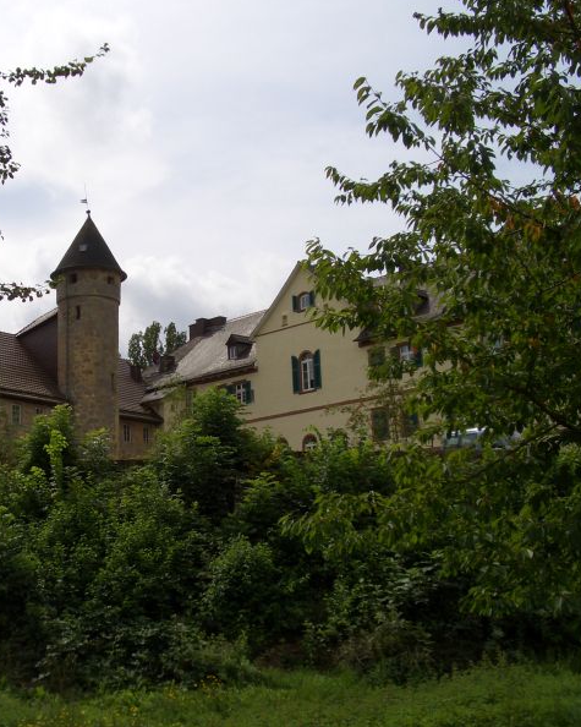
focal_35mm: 46
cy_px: 361
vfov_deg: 40.3
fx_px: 989
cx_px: 163
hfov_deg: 32.3
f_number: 4.3
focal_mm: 5.8
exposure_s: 1/800
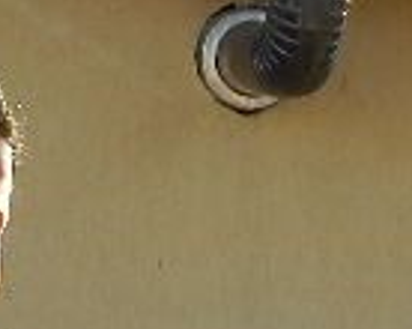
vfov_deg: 3.0
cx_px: 660
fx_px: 6173
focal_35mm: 507
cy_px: 520
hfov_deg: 3.8
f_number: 4
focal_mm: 12.6
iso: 80
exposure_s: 1/160
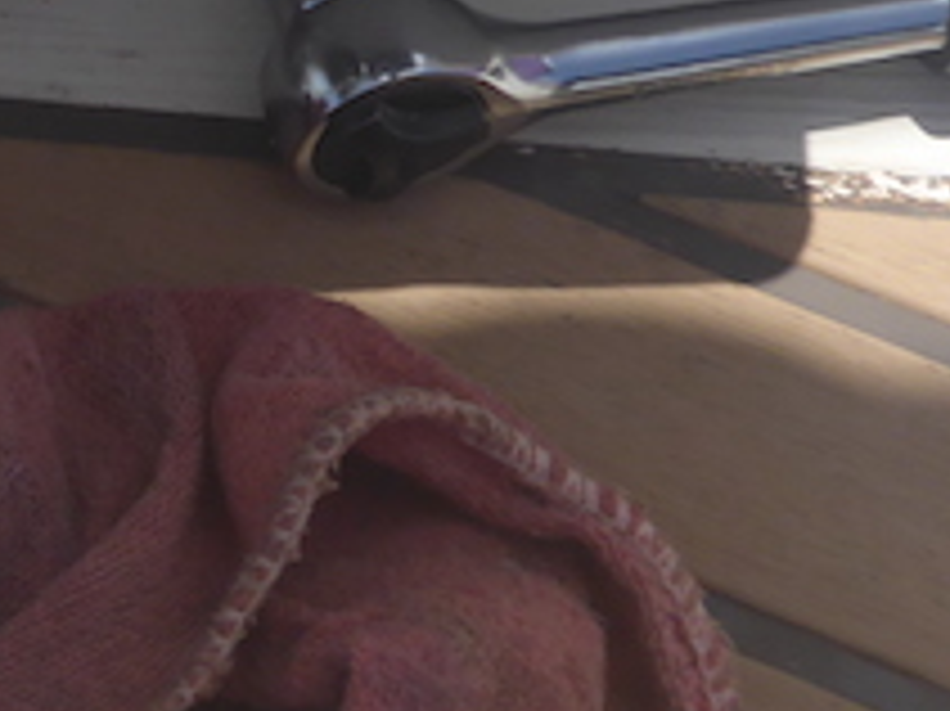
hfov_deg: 16.0
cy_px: 248
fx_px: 2907
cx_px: -702
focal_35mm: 106
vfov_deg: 13.9
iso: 100
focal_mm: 4.9
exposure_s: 1/1000
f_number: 3.3
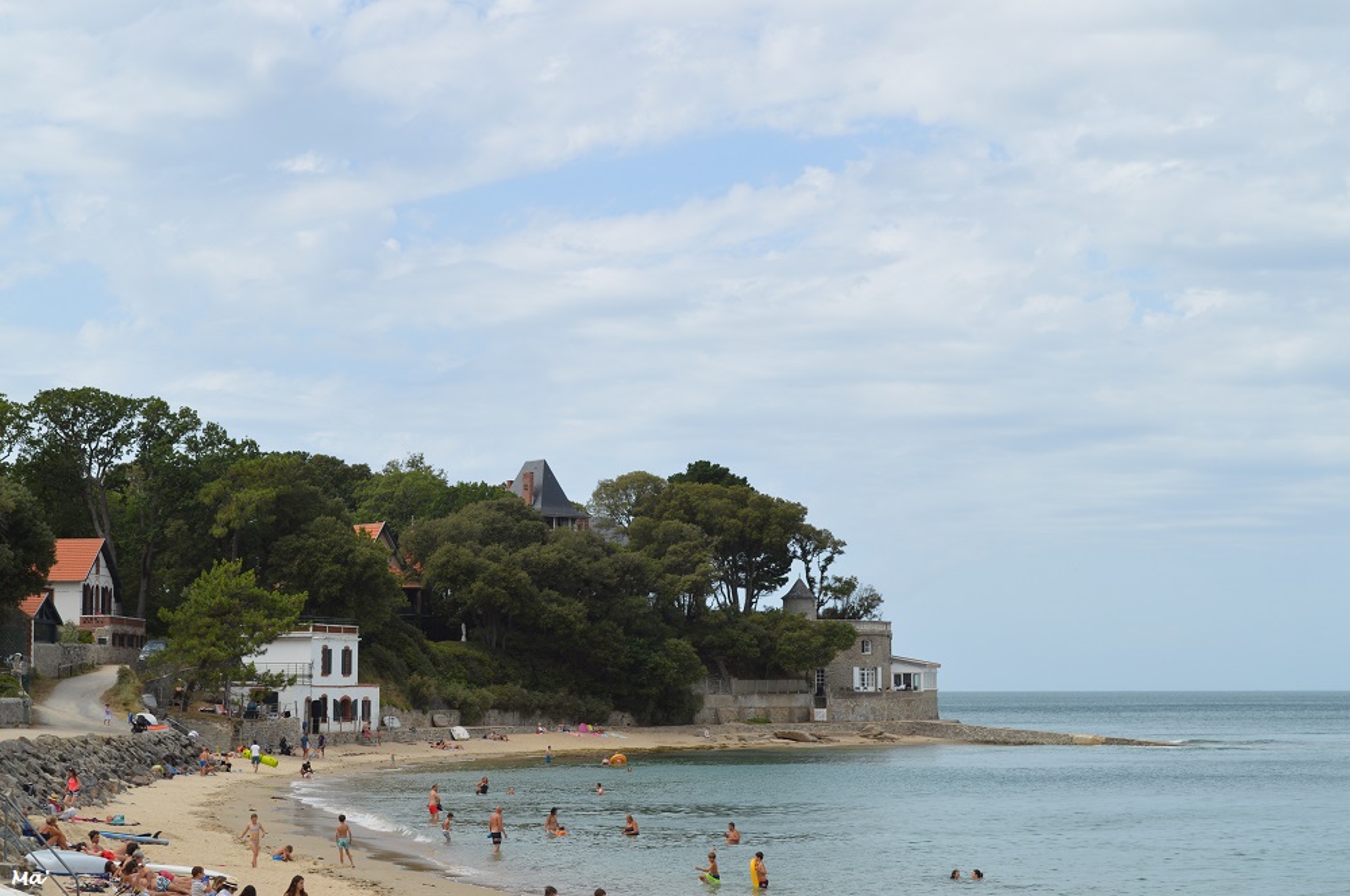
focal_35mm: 66
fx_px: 2472
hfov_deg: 30.5
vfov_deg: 20.6
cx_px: 675
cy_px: 448
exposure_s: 1/320
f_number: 9
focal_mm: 44
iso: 100
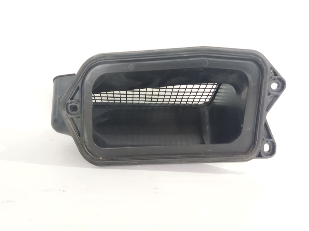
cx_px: 153
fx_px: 250
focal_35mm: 28
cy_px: 114
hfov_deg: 63.4
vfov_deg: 49.8
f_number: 1.79
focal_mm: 4.71
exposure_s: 1/50
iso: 275
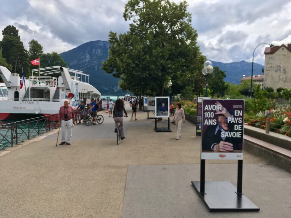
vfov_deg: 48.2
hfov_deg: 61.7
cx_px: 146
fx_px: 244
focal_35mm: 29
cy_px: 109
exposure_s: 1/1148
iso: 25
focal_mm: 4.15
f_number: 2.2
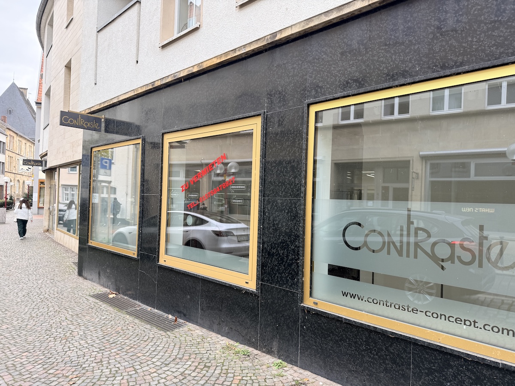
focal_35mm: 24
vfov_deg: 56.8
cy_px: 193
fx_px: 357
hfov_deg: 71.6
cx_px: 258
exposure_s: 1/137
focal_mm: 6.76
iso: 64
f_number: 1.78
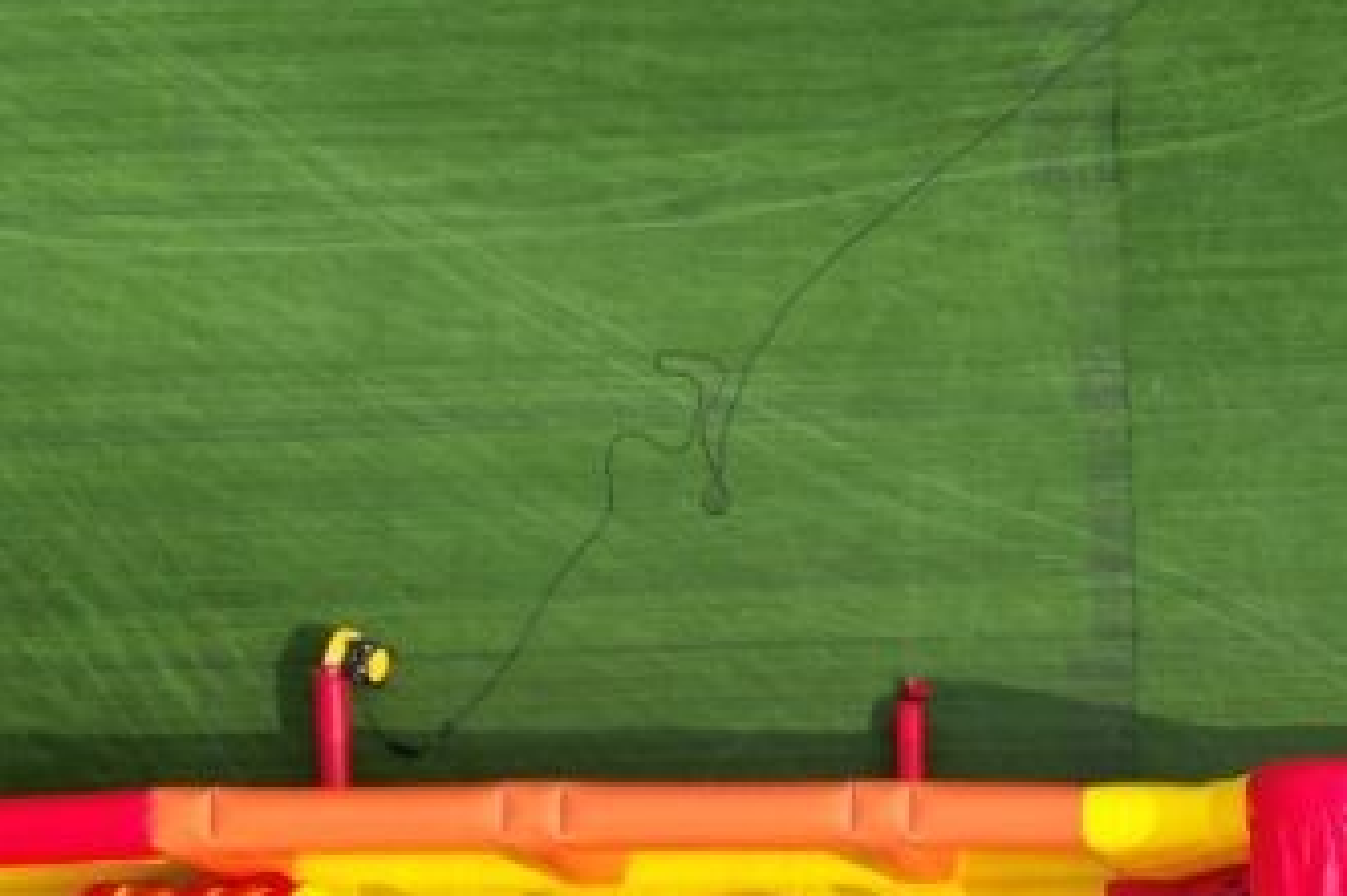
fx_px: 2880
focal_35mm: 77
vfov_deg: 16.6
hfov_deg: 23.8
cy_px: 1220
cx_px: 1651
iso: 150
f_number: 1.7
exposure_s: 1/3000
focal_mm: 6.72
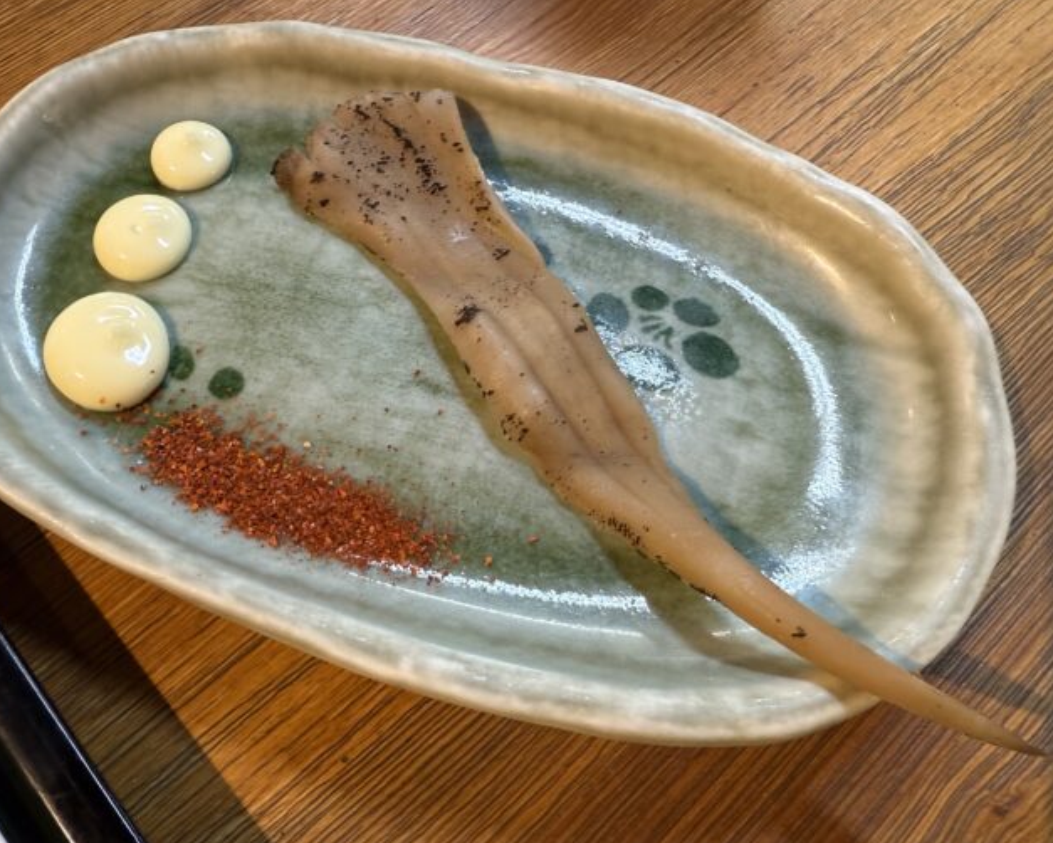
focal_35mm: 29
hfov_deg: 60.3
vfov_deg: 50.0
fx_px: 904
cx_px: 480
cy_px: 418
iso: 200
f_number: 2.2
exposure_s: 1/60
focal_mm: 2.22
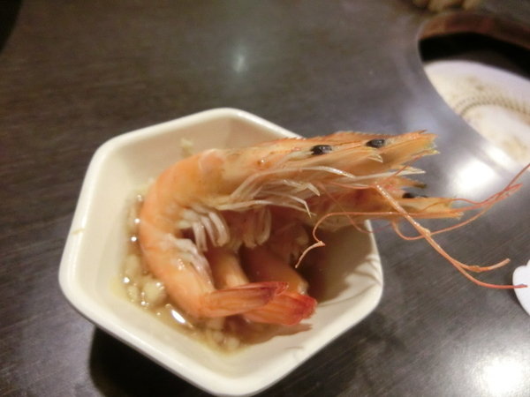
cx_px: 265
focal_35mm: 24
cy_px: 198
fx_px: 367
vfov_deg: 56.8
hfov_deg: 71.6
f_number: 3
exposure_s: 1/30
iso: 1250
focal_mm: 4.24
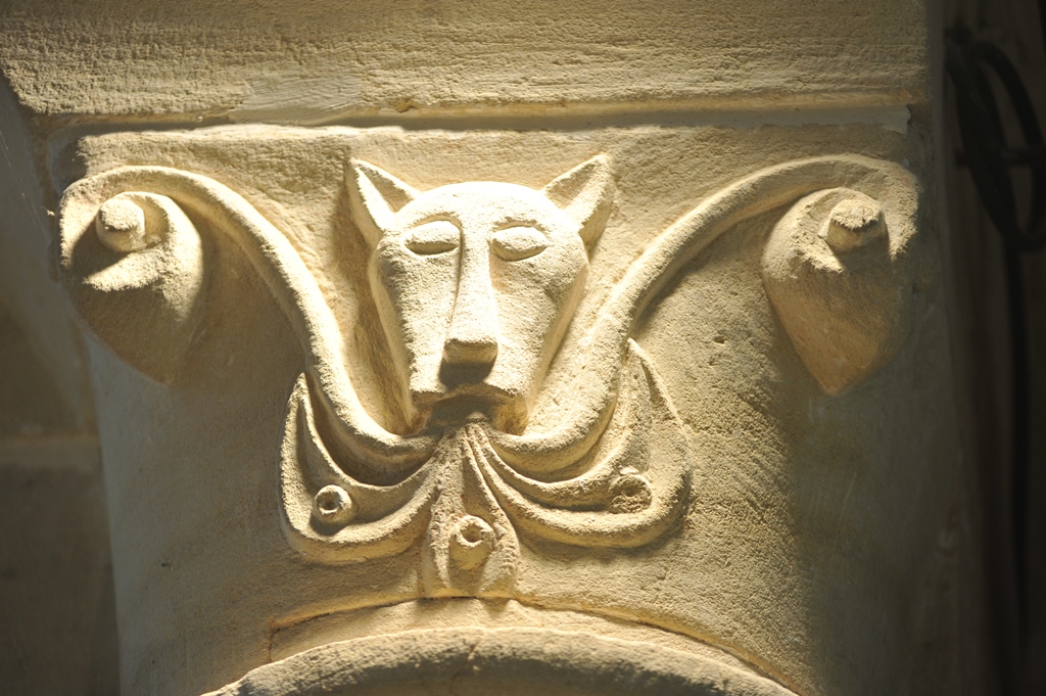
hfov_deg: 14.2
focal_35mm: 145
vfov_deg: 9.4
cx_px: 523
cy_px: 348
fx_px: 4210
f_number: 4.5
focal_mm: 145
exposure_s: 1/160
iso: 640
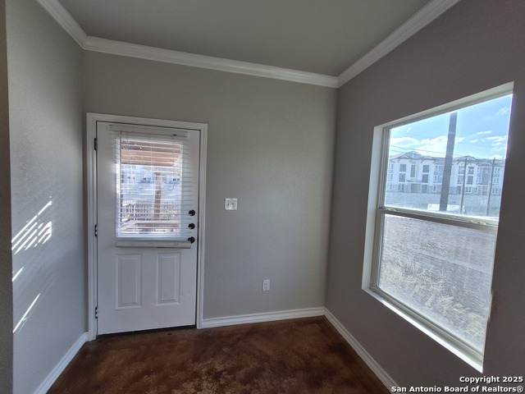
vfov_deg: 89.9
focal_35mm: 13
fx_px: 197
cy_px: 197
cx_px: 262
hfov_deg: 106.2
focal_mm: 1.74
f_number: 2.2
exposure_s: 1/227
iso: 50
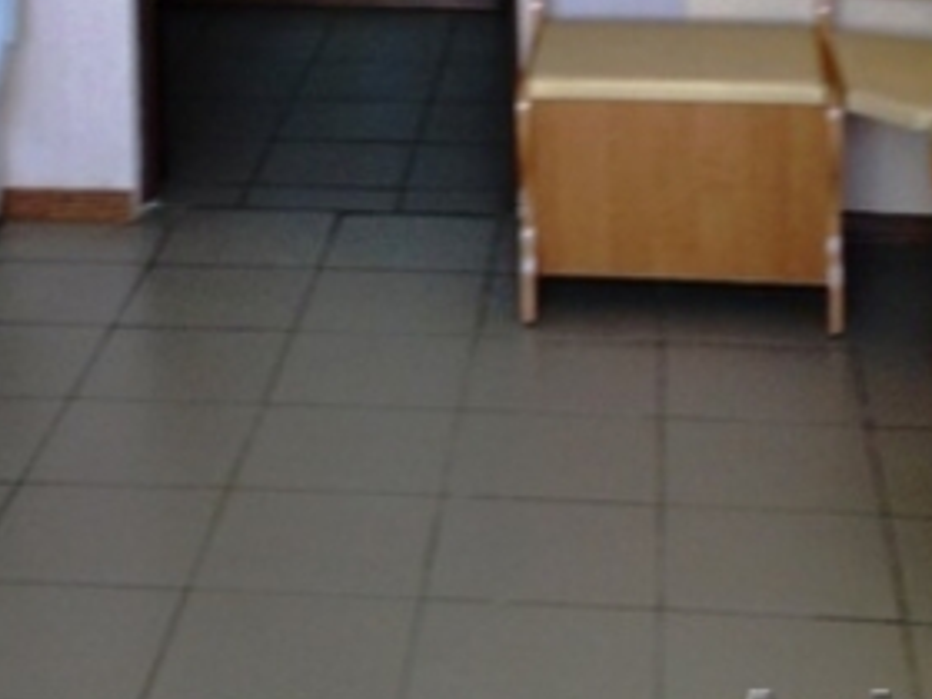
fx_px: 2692
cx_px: 330
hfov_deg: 19.6
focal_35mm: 100
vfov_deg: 14.2
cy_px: -213
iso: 50
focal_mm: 4.28
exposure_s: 1/20
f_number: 2.4
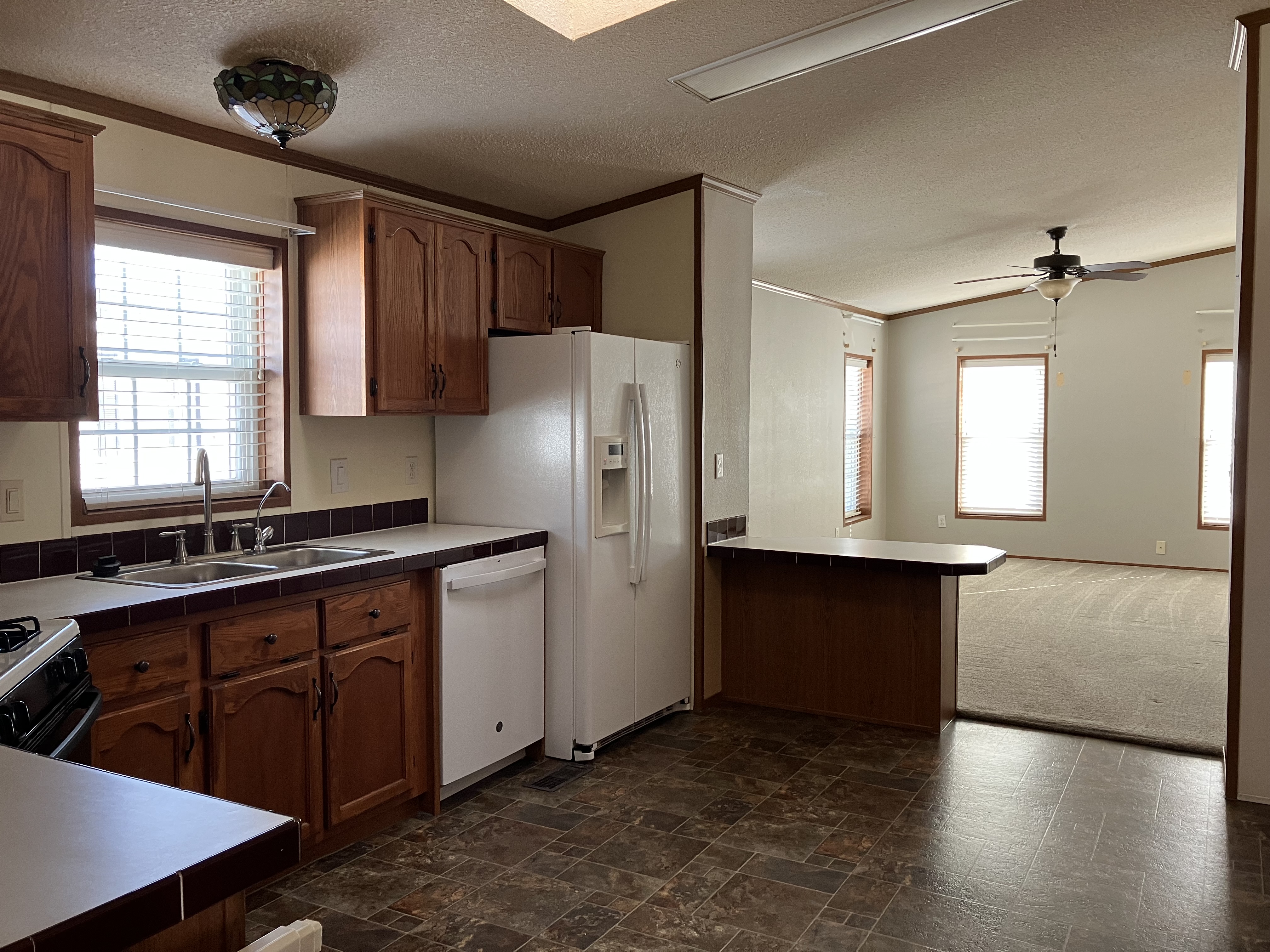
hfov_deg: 63.4
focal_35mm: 28
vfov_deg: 49.7
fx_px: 1027
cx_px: 635
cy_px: 476
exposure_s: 1/90
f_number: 1.8
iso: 80
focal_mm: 3.99
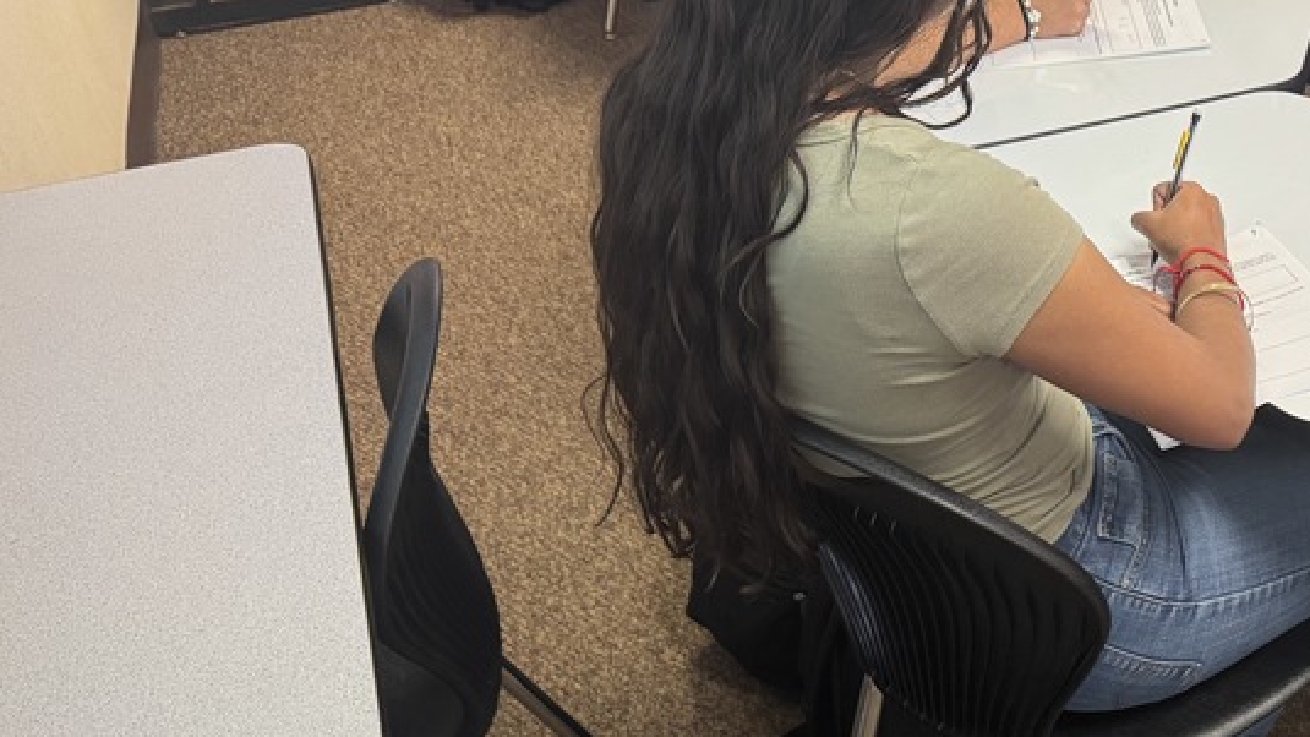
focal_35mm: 50
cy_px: 585
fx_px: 1737
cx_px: 1249
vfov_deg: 23.6
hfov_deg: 37.7
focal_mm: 6.76
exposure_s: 1/60
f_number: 1.78
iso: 250
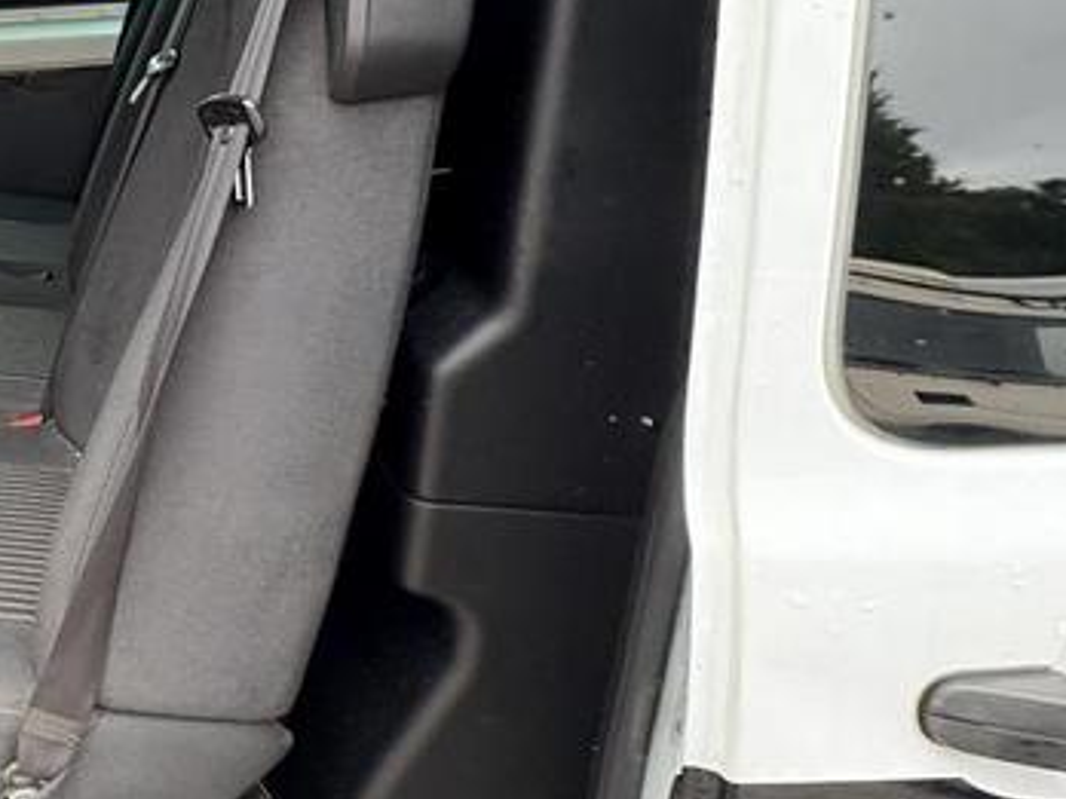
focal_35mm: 36
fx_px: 1109
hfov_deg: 44.3
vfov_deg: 39.5
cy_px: 315
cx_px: 15
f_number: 2.2
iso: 200
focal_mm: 2.22
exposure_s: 1/99
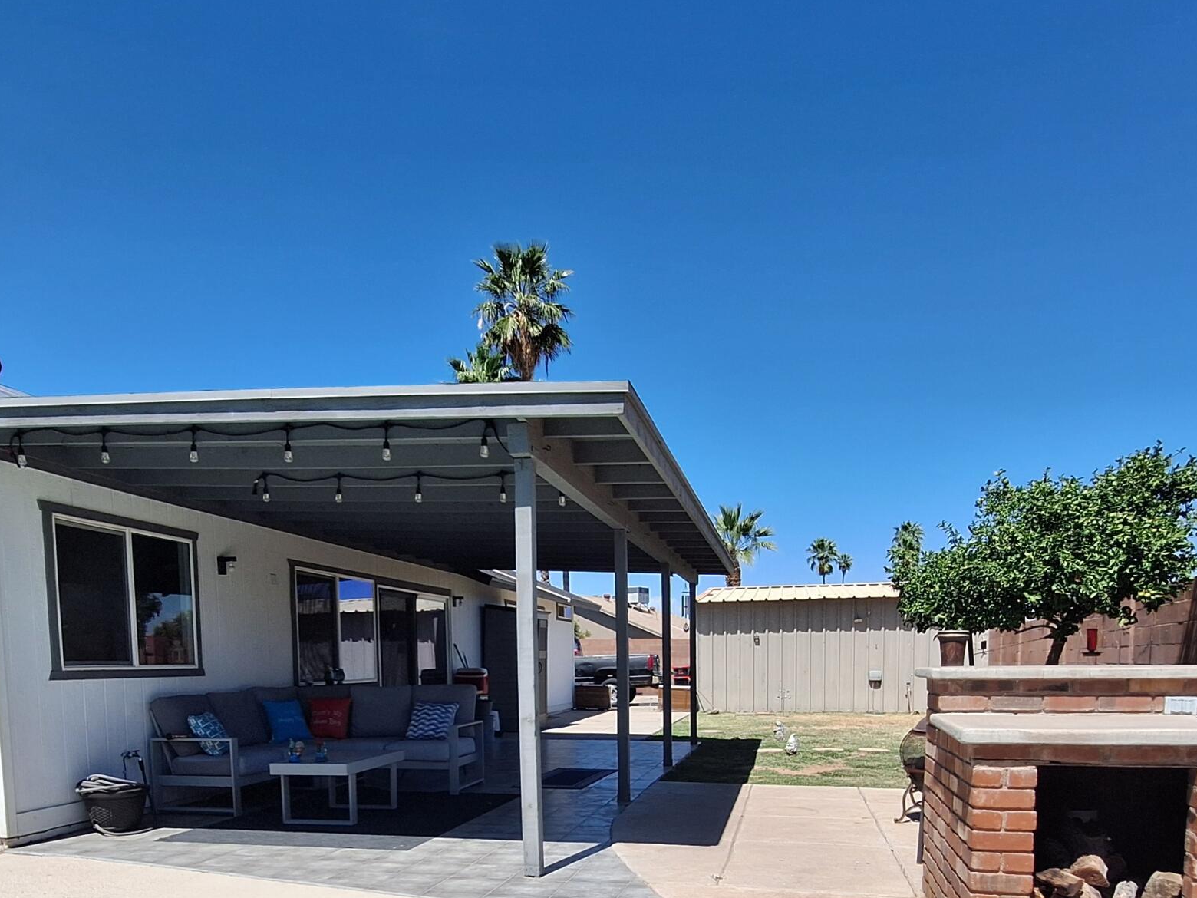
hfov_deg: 69.3
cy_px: 720
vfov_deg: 51.4
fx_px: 864
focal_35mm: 25
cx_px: 567
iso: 40
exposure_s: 1/1845
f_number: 2.2
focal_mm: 1.74
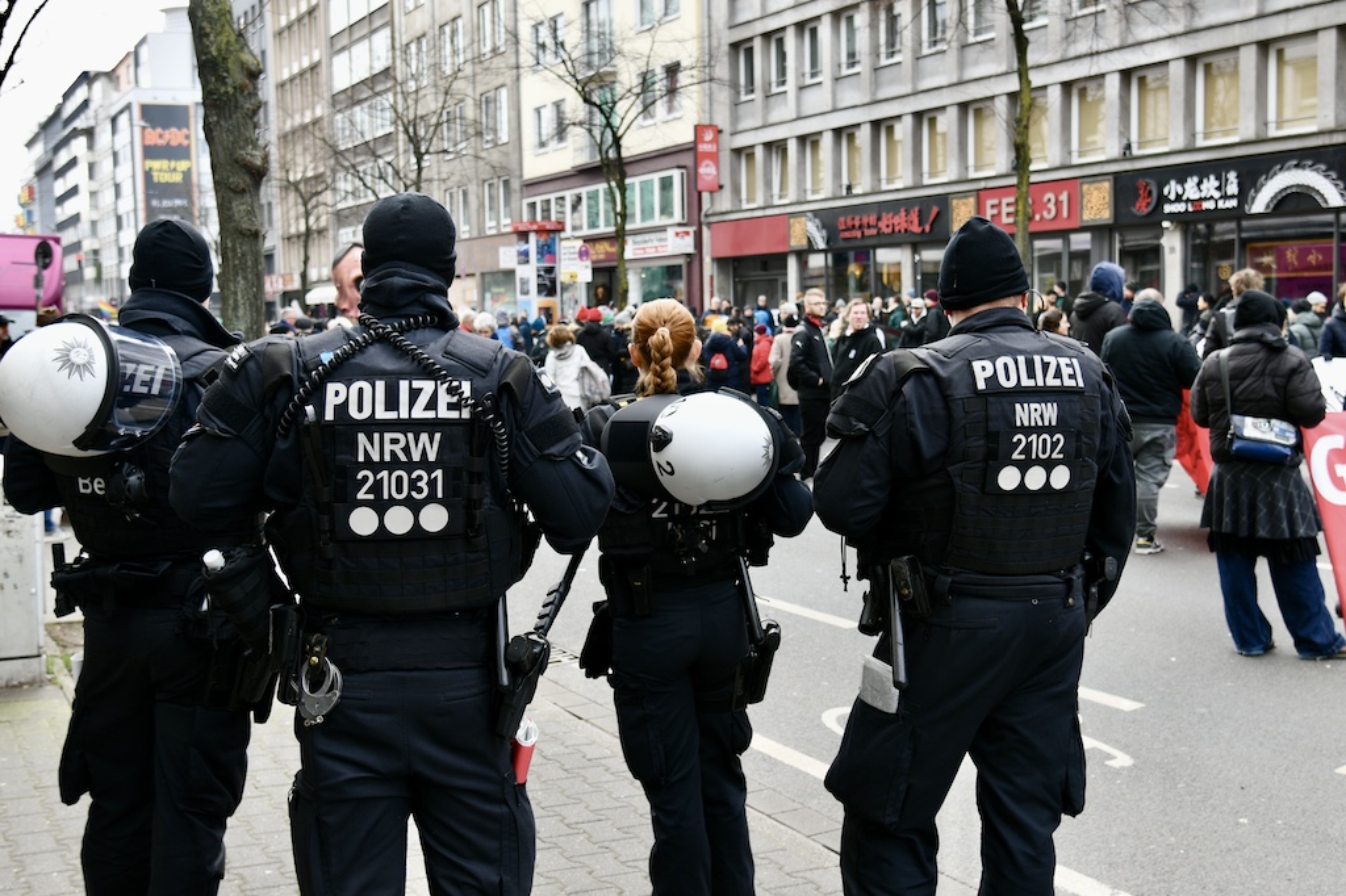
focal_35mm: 36
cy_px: 448
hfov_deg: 53.1
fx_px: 1345
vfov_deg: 36.8
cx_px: 673
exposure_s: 1/125
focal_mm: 24
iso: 64
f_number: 4
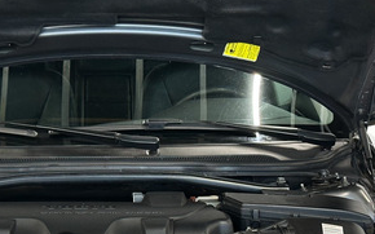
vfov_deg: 11.3
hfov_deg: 18.2
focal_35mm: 114
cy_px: 266
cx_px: 107
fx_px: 1165
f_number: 1.8
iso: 250
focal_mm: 6.86
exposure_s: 1/35
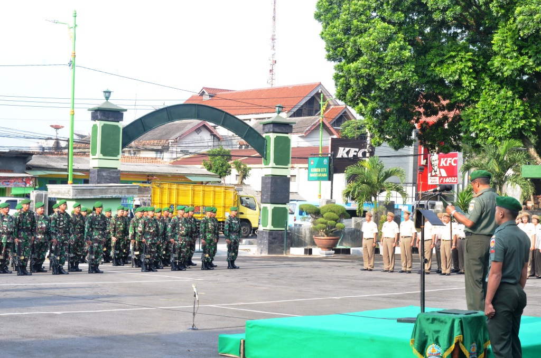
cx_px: 270
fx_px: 1012
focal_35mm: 68
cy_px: 179
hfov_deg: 29.9
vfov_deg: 20.1
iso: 400
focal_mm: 45
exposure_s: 1/80
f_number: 11
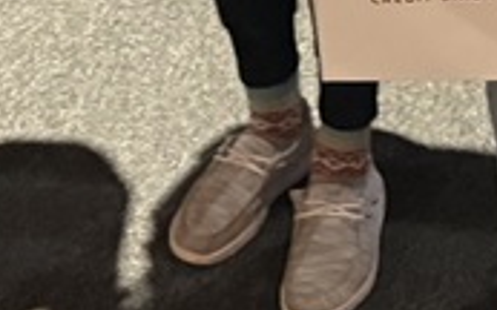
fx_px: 2045
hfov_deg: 13.7
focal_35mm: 151
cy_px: -580
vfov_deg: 7.7
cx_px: 486
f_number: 1.78
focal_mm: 6.76
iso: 800
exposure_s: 1/30
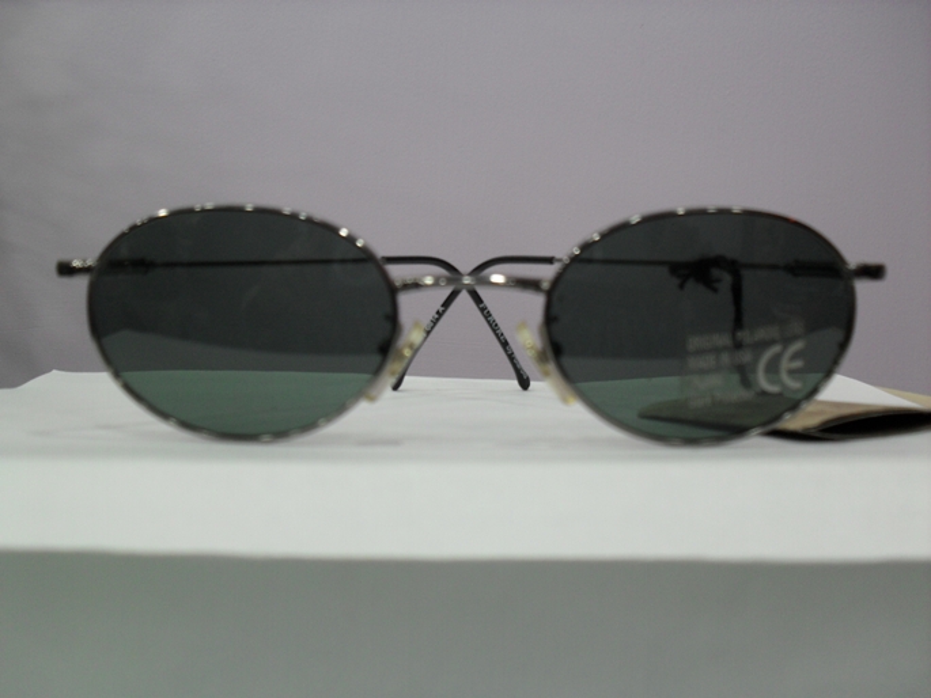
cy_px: 349
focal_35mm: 38
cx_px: 466
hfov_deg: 49.0
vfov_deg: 37.7
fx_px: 1022
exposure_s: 1/30
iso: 80
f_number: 2.8
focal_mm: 6.3
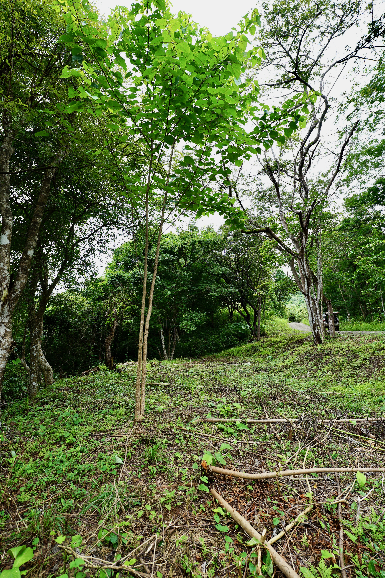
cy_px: 289
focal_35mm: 16
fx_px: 260
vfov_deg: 96.0
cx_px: 192
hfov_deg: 73.1
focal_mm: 16.2
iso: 100
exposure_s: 1/60
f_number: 4.5
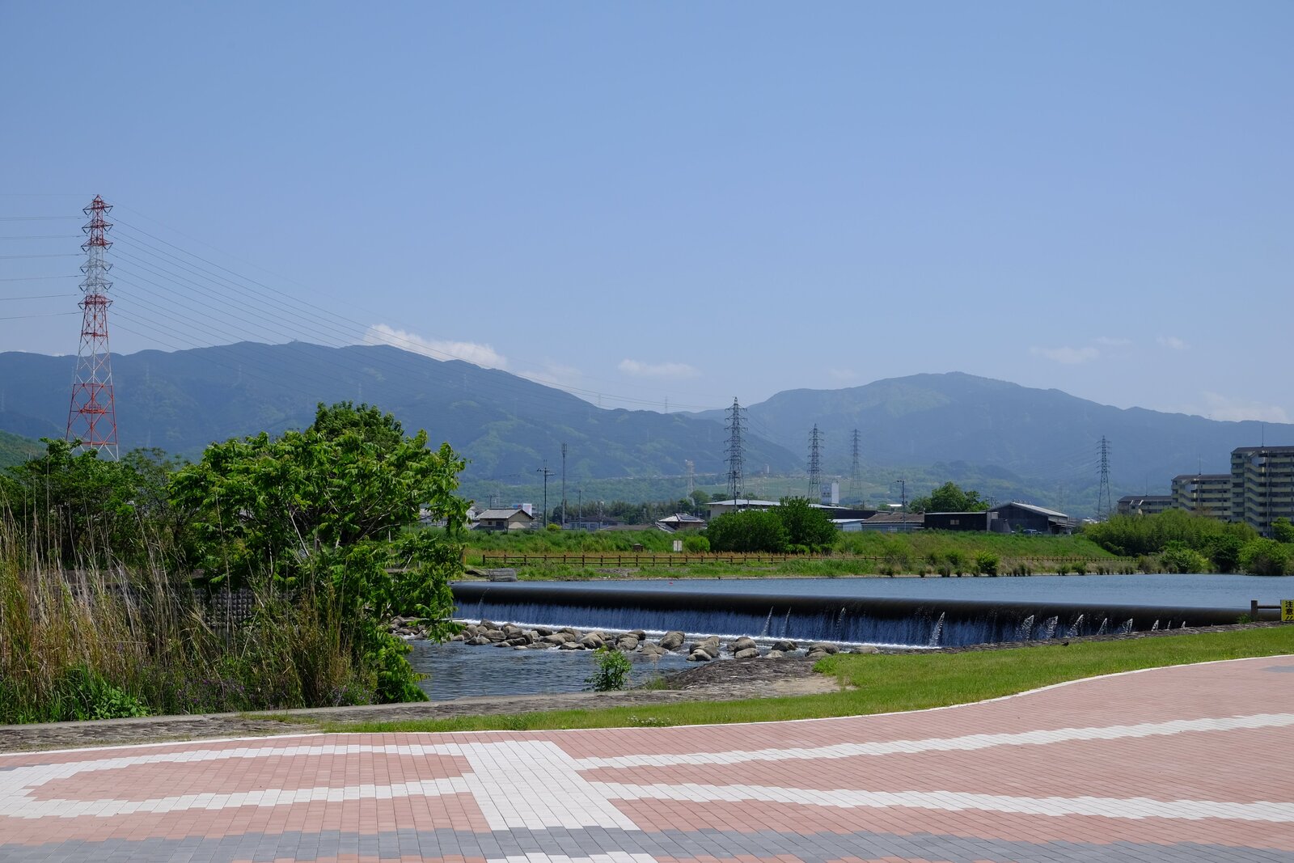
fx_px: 1761
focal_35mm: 49
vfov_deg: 27.5
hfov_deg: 40.3
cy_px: 432
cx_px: 647
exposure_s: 1/500
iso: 200
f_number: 8
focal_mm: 32.9
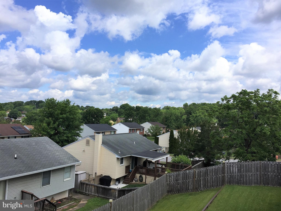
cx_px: 140
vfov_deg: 48.2
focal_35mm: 29
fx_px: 235
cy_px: 106
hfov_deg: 61.7
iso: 32
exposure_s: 1/2639
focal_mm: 4.15
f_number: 2.2
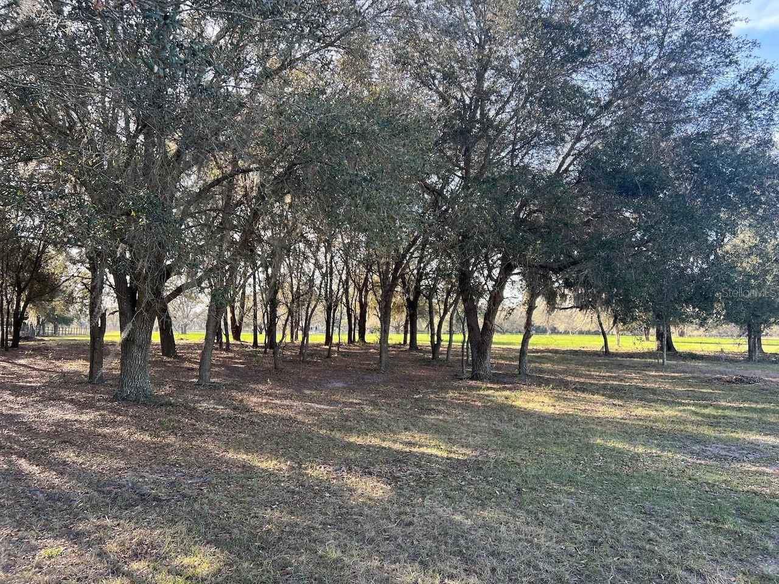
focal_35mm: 26
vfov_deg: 53.1
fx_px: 585
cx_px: 390
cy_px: 292
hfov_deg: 67.3
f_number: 1.5
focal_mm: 5.7
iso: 50
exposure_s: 1/357
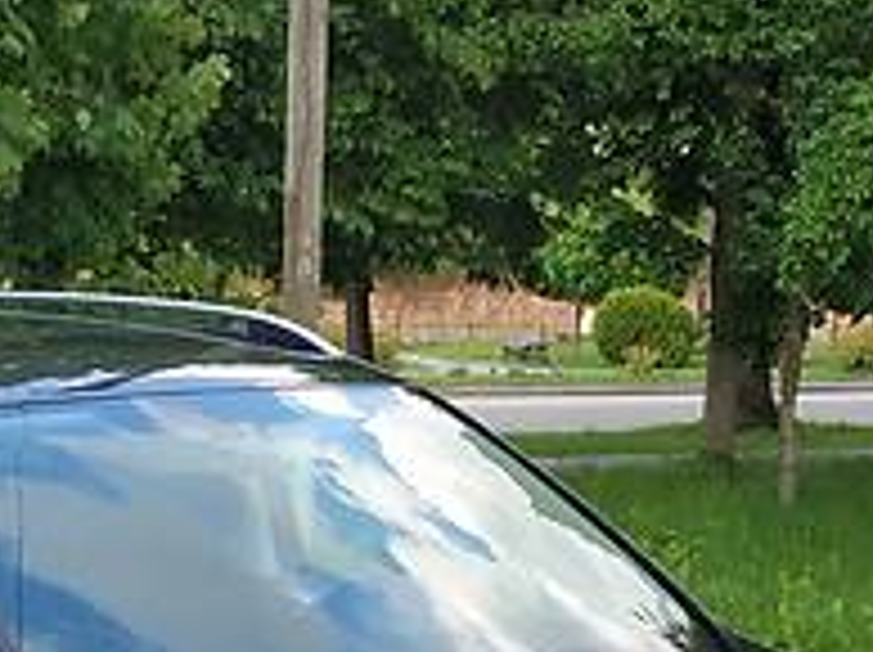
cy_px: 868
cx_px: 274
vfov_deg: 14.3
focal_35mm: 99
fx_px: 2494
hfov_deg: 19.8
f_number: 1.9
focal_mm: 3.9
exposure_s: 1/456
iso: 250
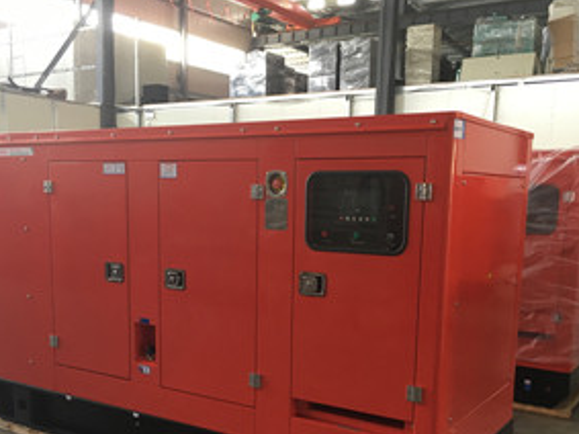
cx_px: 272
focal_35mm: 41
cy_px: 299
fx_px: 685
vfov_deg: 34.7
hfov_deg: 45.8
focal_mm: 4.15
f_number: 2.2
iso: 80
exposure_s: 1/33
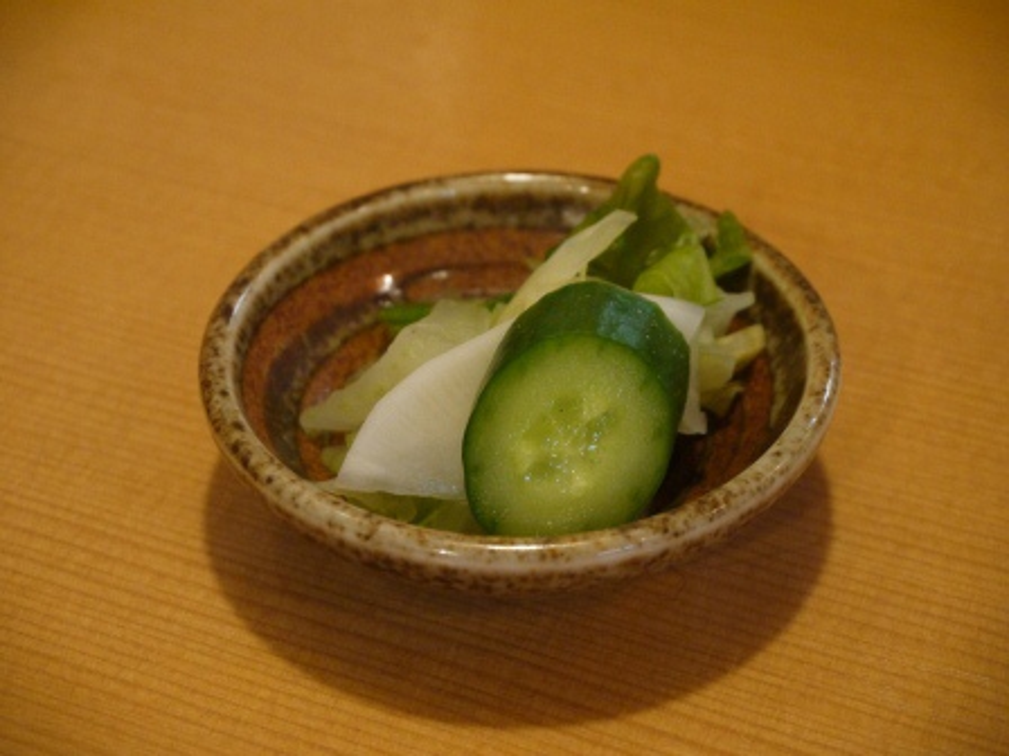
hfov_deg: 26.3
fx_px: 2157
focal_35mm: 74
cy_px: 378
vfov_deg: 19.9
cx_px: 504
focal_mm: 37
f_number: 5.6
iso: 1600
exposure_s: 1/40
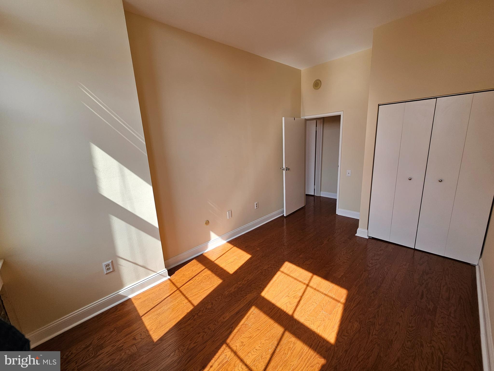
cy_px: 186
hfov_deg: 106.2
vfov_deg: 89.9
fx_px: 186
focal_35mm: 13
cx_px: 247
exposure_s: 1/312
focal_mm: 2.2
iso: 50
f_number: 2.2
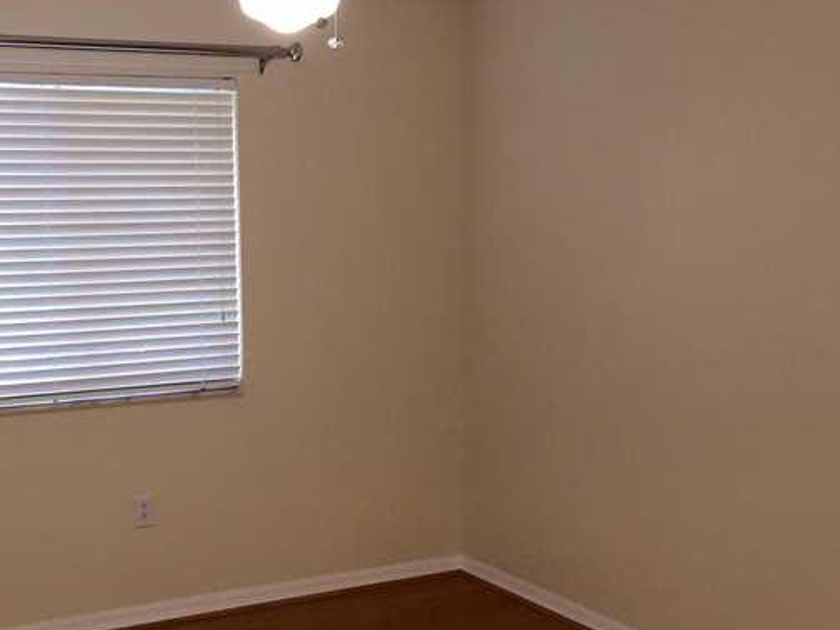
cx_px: 213
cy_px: 348
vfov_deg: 31.5
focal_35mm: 46
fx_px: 1116
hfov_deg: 40.1
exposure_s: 1/30
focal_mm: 4.15
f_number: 2.2
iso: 100
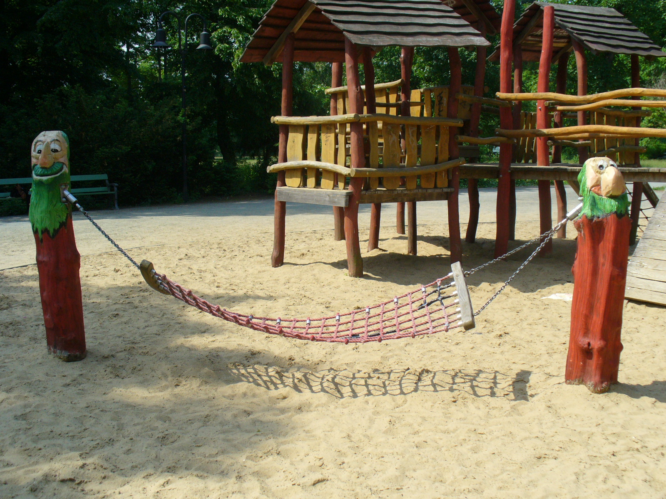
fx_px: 808
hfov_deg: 44.8
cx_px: 333
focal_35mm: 42
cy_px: 250
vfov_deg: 34.3
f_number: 5.8
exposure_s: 1/250
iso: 100
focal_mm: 7
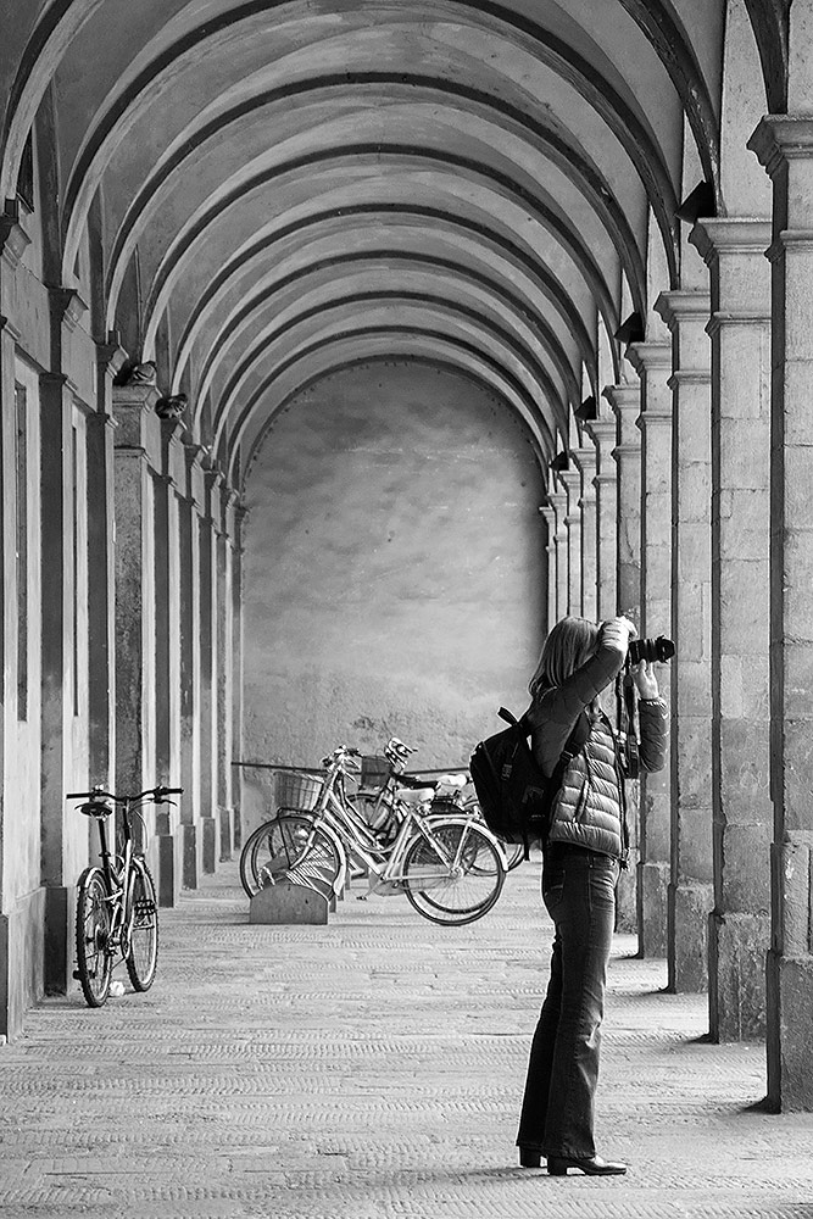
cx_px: 406
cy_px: 610
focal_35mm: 128
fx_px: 4317
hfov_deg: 10.8
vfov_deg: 16.1
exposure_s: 1/40
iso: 400
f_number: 6.3
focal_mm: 85
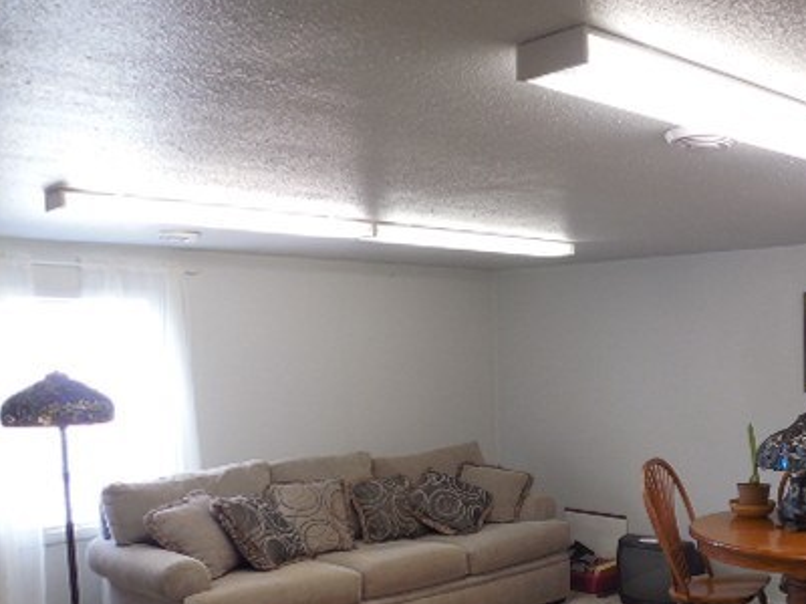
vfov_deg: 35.3
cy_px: 443
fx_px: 931
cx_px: 611
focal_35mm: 40
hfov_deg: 45.1
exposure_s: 1/30
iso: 220
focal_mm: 4.5
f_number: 3.3
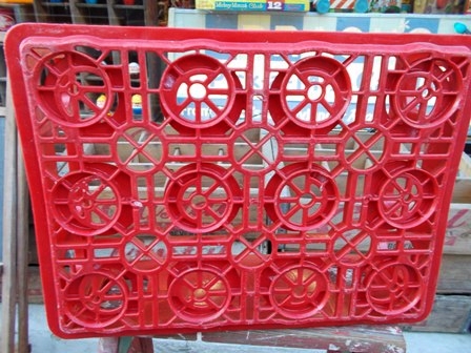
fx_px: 408
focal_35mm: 30
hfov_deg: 60.0
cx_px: 236
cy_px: 176
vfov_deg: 46.8
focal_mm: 5.3
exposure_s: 1/25
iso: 125
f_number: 3.4
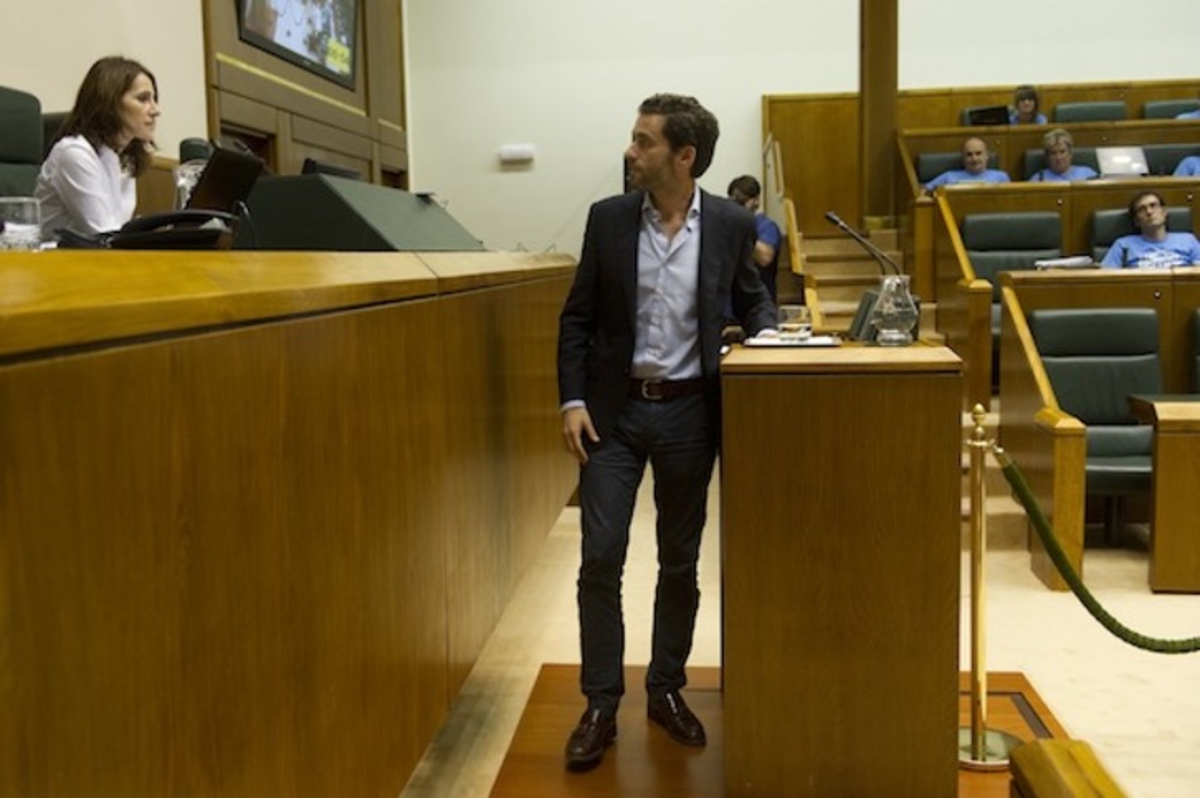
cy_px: 399
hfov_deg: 55.8
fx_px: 1133
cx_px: 600
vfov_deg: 38.8
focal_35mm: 34
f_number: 4
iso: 1250
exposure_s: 1/100
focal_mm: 34
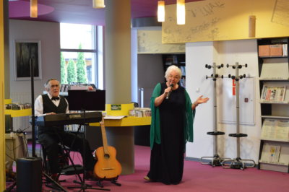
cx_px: 144
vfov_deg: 18.9
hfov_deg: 28.1
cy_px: 96
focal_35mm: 72
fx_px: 578
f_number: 5.3
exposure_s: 1/60
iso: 2200
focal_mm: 48
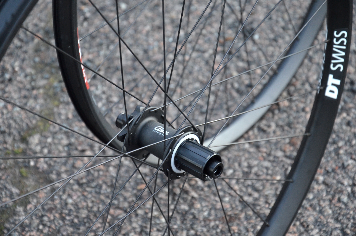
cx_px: 178
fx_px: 1184
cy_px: 118
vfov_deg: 11.4
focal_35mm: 120
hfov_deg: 17.1
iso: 1600
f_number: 5.3
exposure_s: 1/30
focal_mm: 80
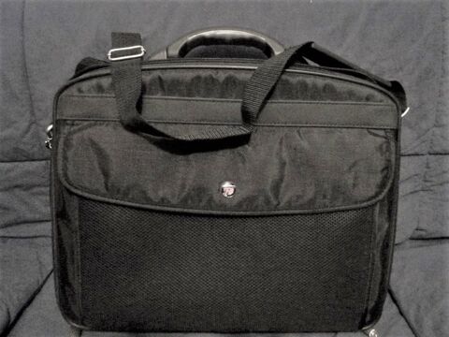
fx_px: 324
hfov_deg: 69.4
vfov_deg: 54.9
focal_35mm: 25
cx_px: 224
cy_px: 168
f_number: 3.3
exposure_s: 1/8
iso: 400
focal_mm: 4.1
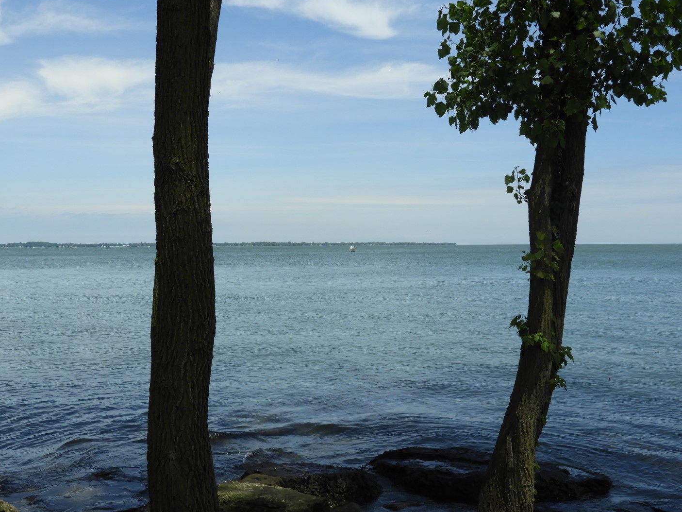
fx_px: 808
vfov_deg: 35.1
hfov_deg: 45.8
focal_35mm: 41
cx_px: 341
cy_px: 256
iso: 100
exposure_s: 1/1600
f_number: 3.8
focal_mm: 7.2
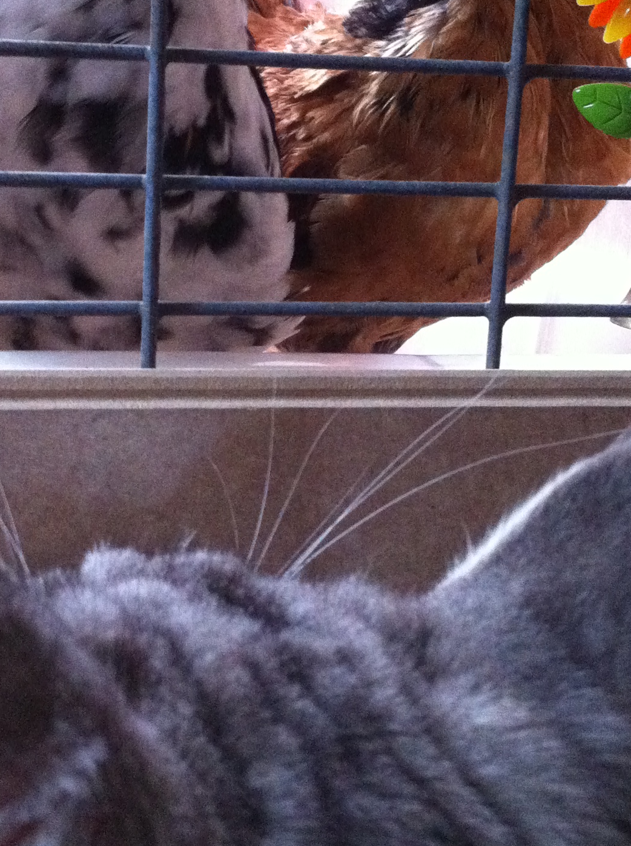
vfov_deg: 29.8
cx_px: 275
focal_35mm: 65
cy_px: 343
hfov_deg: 22.5
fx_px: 1585
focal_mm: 3.85
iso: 640
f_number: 2.8
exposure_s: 1/17
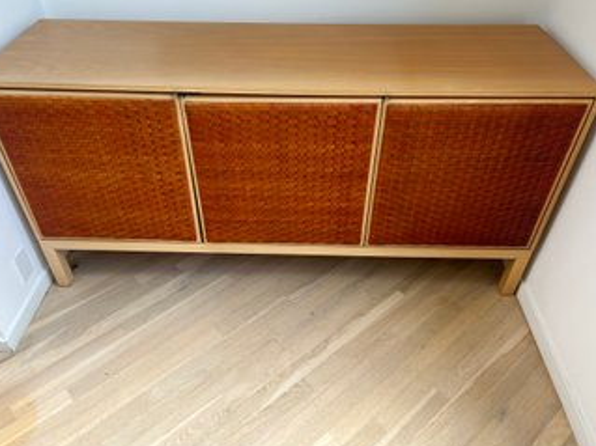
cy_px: 219
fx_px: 482
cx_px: 291
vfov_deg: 49.7
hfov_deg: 63.5
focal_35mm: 28
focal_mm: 5.7
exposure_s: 1/121
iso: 50
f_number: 1.5
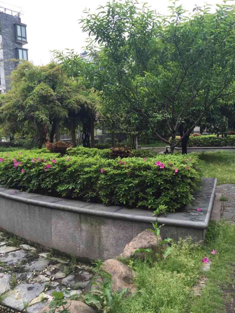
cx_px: 118
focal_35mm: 29
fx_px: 262
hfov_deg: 48.2
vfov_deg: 61.7
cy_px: 156
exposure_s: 1/403
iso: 32
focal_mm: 4.15
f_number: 2.2
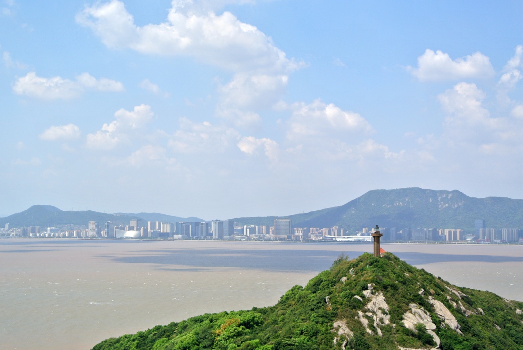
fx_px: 1003
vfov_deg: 19.8
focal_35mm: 69
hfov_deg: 29.2
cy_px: 175
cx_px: 262
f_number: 5.3
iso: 100
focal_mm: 25.9
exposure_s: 1/640
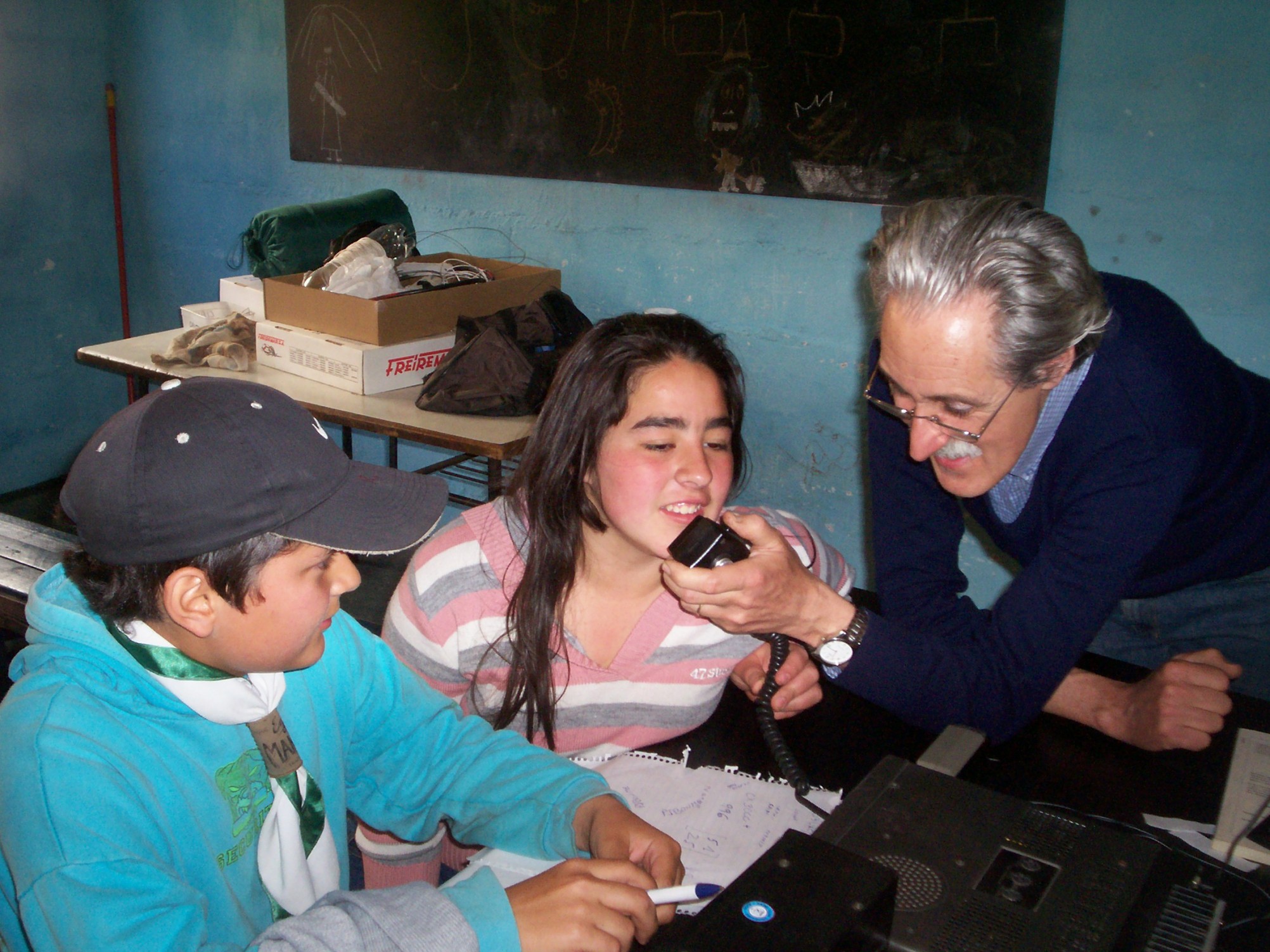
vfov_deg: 39.7
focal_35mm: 36
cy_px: 476
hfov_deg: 51.4
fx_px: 1321
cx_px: 635
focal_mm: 5.9
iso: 140
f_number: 4.5
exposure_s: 1/64
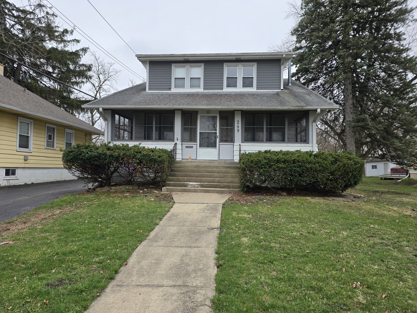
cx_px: 208
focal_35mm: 23
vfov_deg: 58.9
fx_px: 277
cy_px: 156
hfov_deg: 73.9
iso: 12
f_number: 1.7
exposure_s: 1/347
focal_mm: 6.3
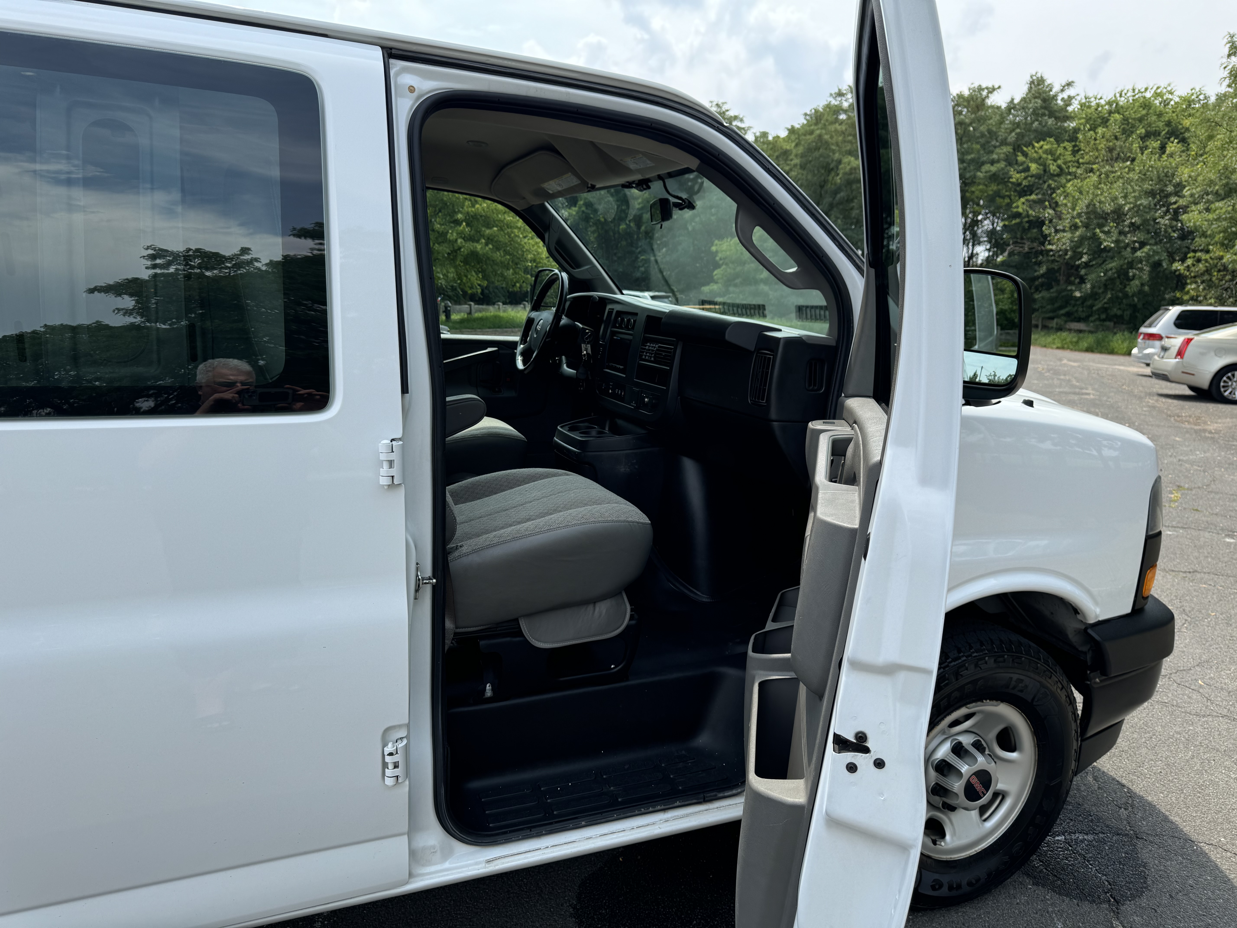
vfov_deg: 56.8
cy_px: 464
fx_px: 858
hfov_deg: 71.6
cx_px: 618
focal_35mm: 24
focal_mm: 6.76
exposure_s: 1/1923
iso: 80
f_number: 1.78
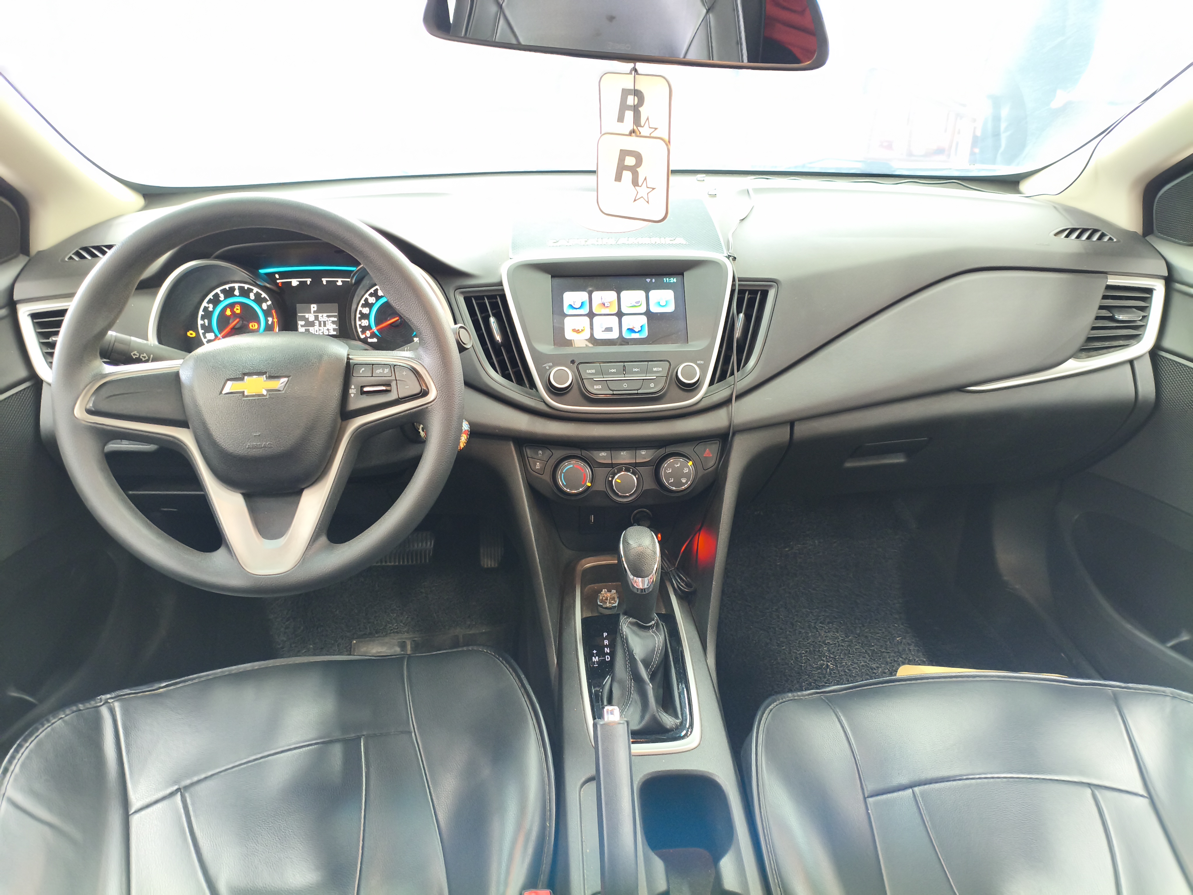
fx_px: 896
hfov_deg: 67.3
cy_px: 448
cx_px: 596
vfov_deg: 53.1
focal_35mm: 26
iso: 640
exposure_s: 1/33.3
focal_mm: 4.94
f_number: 1.5
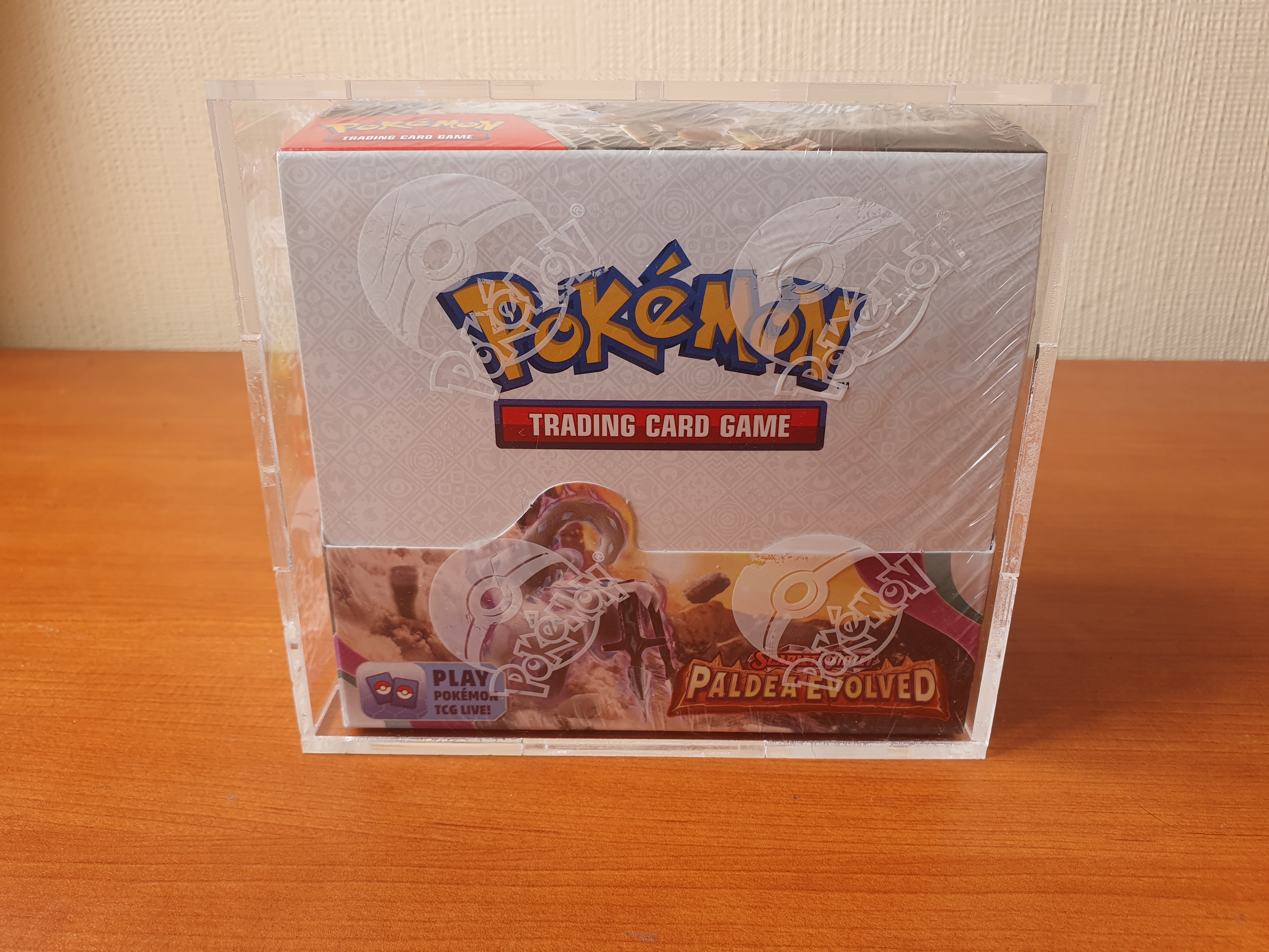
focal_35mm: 26
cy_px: 476
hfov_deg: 67.3
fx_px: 953
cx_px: 634
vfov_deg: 53.1
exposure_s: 1/100
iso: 50
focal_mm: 4.32
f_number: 2.4
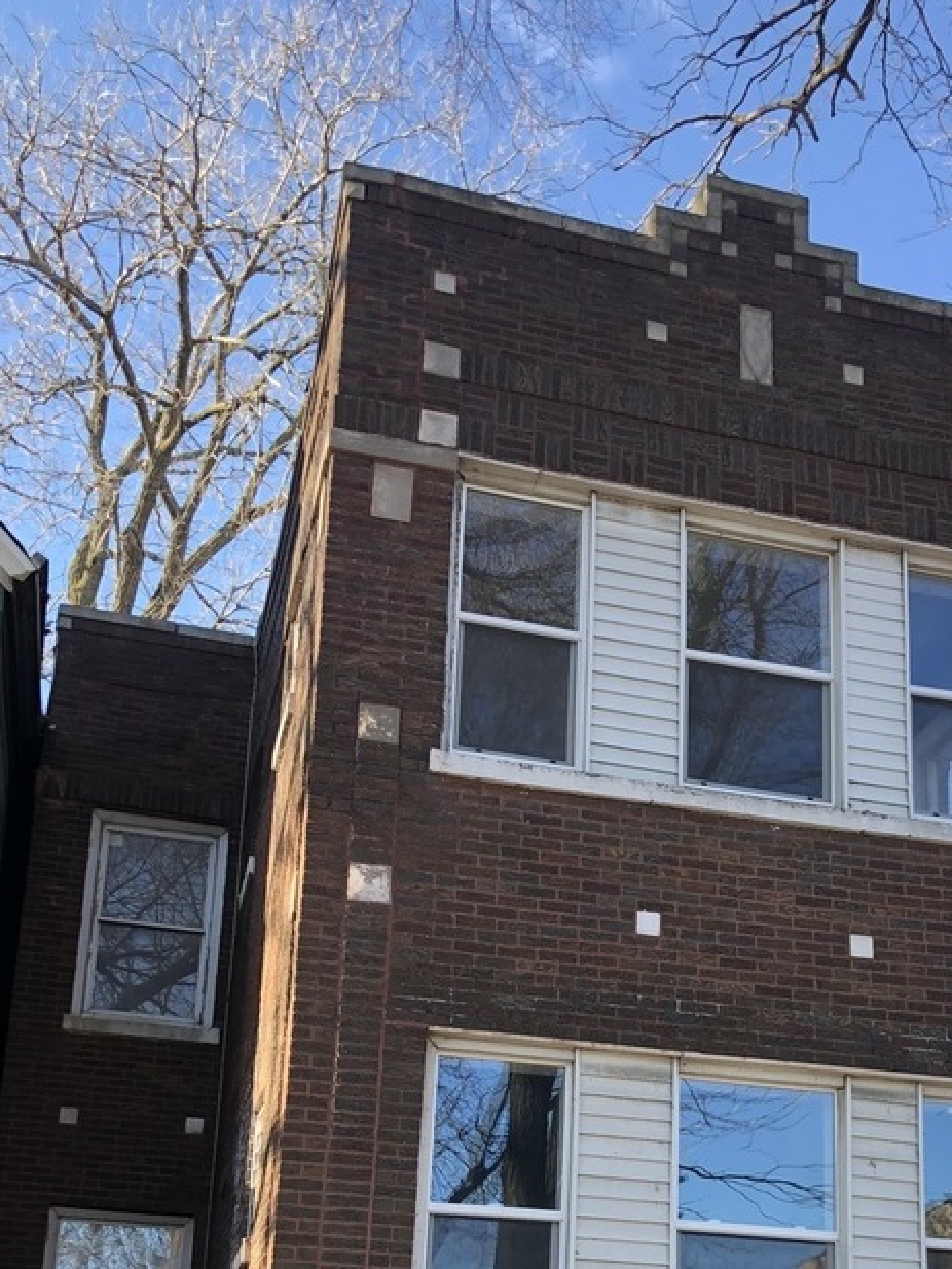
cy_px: 1047
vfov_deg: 37.3
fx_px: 1796
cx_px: 625
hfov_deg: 29.5
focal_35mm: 49
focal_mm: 3.99
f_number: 1.8
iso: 20
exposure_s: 1/209
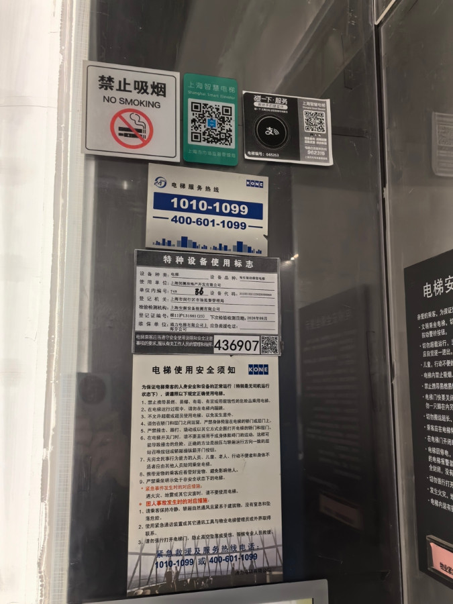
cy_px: 302
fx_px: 541
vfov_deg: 58.4
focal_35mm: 31
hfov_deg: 45.4
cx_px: 226
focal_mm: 5.75
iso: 200
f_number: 2
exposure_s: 1/50
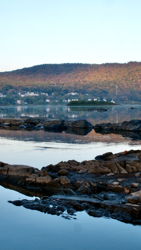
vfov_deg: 31.4
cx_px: 97
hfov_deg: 17.9
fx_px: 445
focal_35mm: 67
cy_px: 125
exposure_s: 1/8
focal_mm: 28
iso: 200
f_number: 25
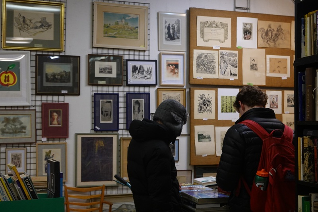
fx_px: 442
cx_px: 159
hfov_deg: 39.6
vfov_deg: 27.0
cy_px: 106
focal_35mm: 50
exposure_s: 1/25
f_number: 4
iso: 800
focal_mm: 19.03
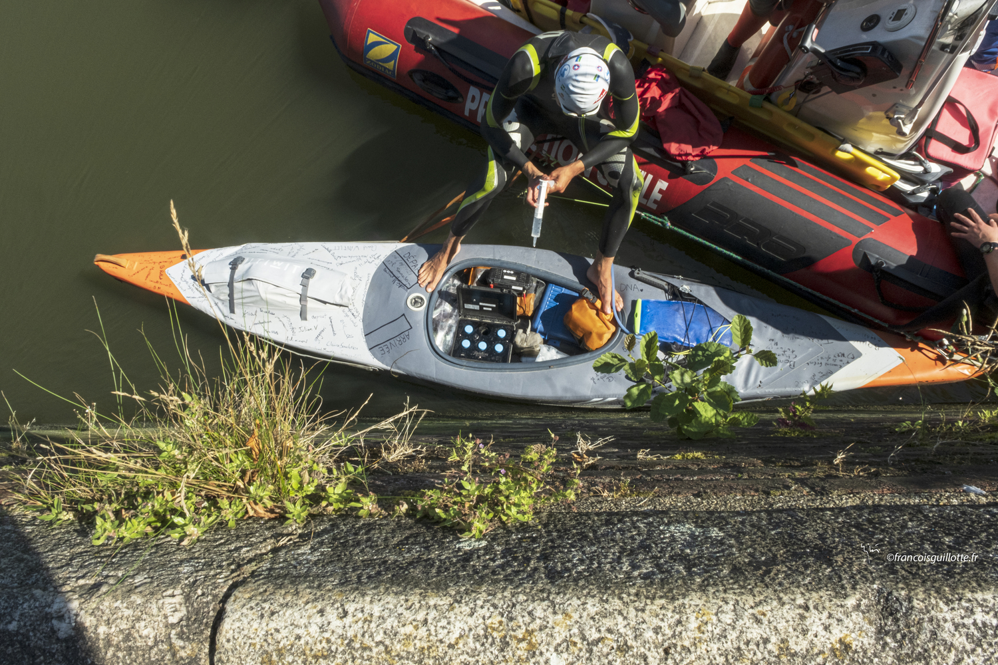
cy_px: 332
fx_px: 721
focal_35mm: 26
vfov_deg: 49.6
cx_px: 499
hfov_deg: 69.4
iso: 640
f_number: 22
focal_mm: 17.1
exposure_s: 1/125
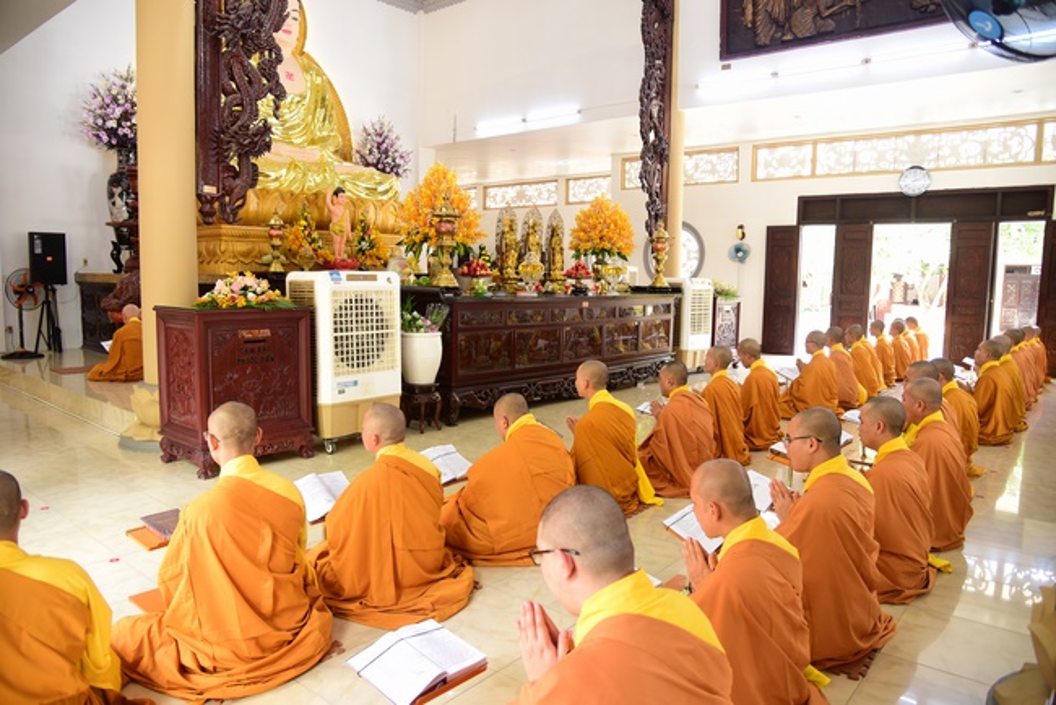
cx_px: 528
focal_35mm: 24
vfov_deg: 53.2
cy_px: 352
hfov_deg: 73.7
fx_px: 704
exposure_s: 1/50
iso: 640
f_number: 4
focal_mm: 24
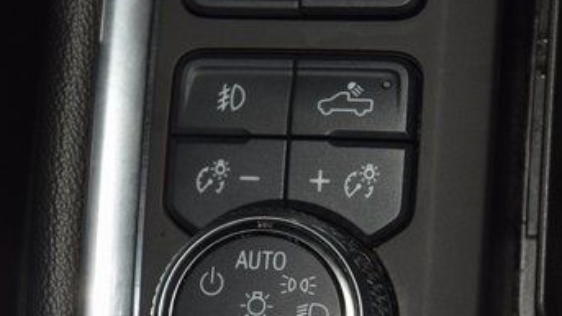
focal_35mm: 205
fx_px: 3055
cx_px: 257
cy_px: 274
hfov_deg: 10.5
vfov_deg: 5.9
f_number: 8
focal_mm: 70
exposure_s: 1/125
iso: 100
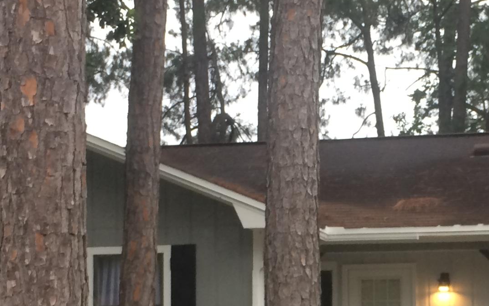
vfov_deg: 15.0
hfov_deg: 23.8
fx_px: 1146
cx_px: 377
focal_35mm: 86
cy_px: 289
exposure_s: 1/40
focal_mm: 4.15
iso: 40
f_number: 2.2
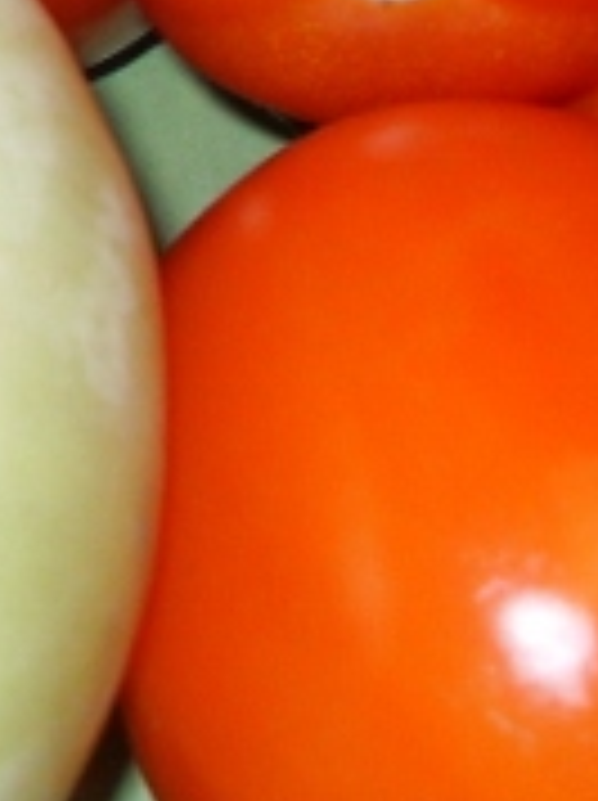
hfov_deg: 9.3
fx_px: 3533
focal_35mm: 153
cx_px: -463
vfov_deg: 12.3
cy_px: -392
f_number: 2.8
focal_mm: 6.3
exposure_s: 1/45
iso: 100
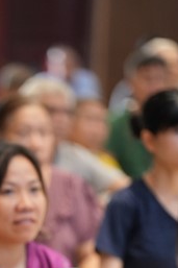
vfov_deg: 5.4
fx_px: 2814
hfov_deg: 3.6
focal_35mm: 379
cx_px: -16
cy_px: 317
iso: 4000
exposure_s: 1/250
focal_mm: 150
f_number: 2.8
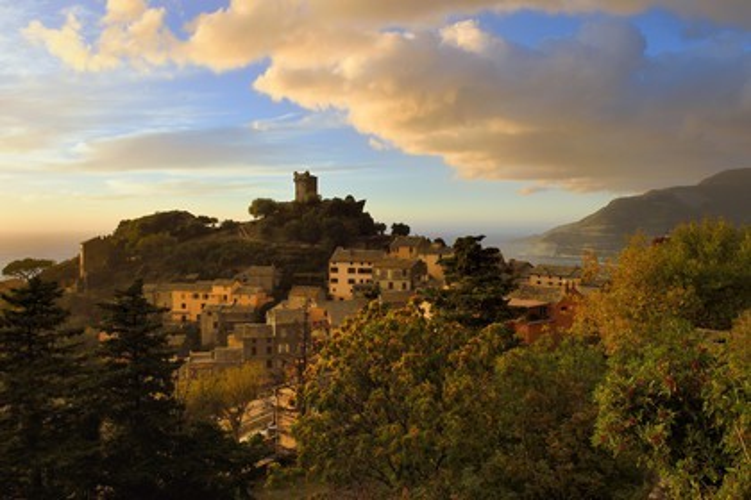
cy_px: 250
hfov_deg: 69.4
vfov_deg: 49.6
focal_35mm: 26
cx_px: 376
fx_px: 542
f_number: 14
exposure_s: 1/60
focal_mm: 26
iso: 640
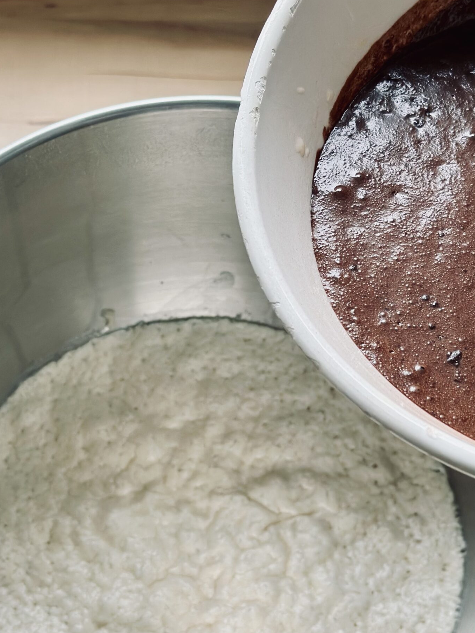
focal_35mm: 68
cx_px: 209
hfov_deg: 21.6
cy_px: 410
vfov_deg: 28.4
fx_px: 1244
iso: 125
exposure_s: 1/111
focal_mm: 6.86
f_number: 1.78
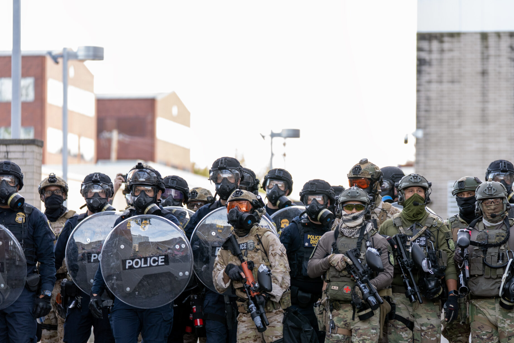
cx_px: 297
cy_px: 233
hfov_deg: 11.9
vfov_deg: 7.9
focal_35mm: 173
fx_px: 2470
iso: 640
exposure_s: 1/320
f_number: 2.8
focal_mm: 124
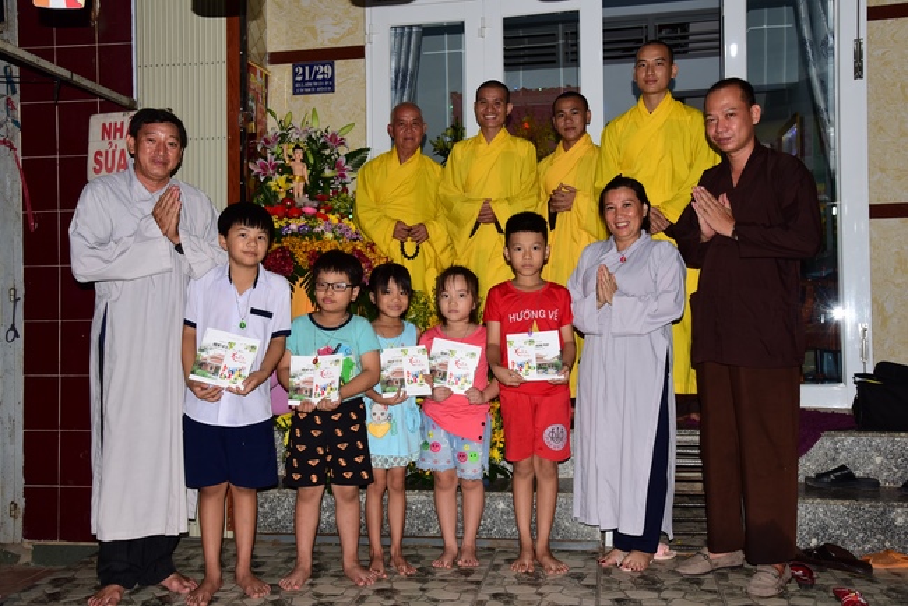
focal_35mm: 35
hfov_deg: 54.4
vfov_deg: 37.9
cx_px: 454
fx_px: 883
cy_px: 303
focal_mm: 35
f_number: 7.1
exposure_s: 1/100
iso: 640
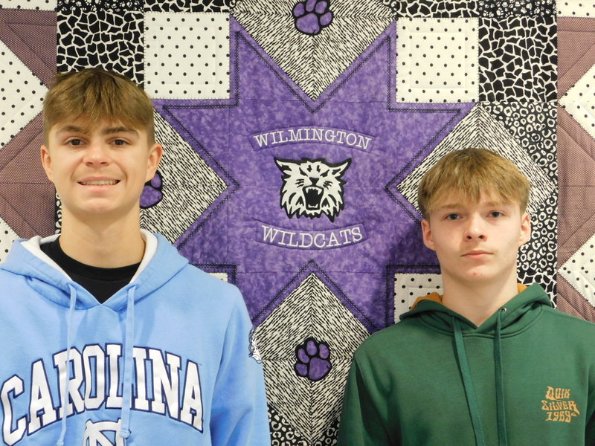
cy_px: 223
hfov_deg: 29.4
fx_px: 1134
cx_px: 298
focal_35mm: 66
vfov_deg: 22.3
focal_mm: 11.7
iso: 400
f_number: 4.2
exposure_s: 1/8
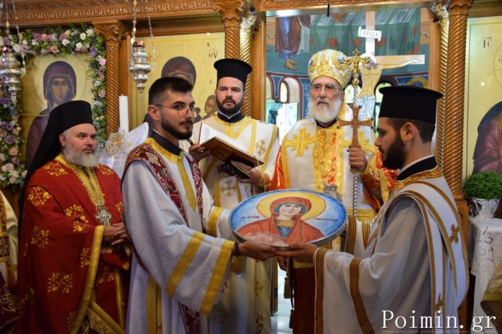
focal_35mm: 38
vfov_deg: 35.5
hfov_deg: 51.3
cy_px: 167
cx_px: 251
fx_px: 523
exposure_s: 1/60
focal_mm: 25
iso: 1100
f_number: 4
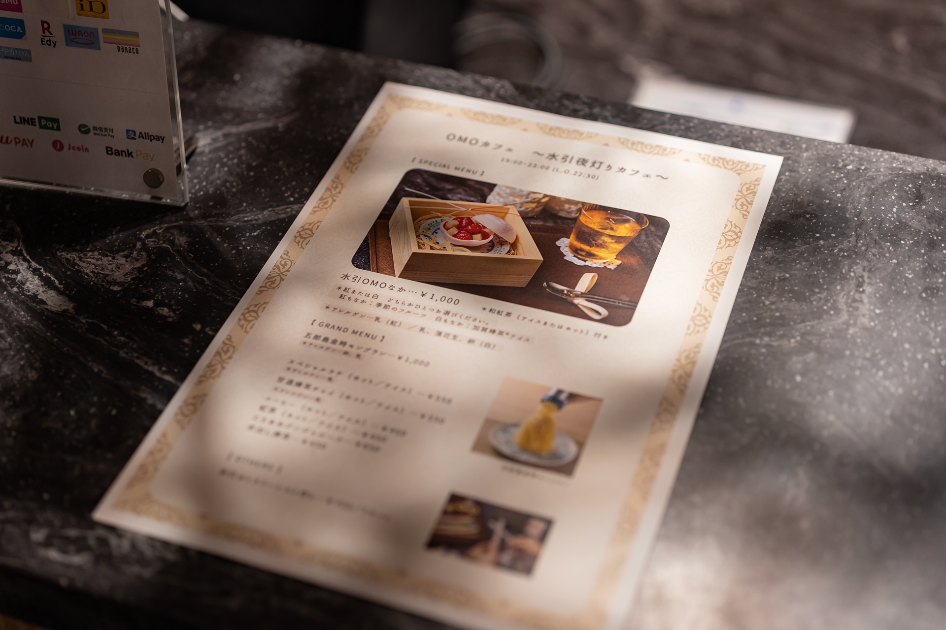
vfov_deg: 27.0
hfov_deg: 39.6
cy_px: 315
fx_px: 1314
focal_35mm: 50
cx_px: 473
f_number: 2.2
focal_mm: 50
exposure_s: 1/100
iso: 200
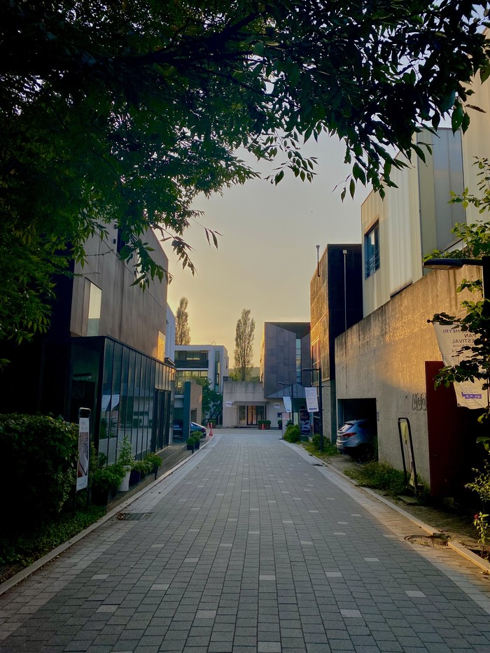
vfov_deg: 67.3
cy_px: 326
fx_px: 491
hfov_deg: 53.1
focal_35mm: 26
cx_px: 245
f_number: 1.8
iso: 32
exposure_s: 1/1287
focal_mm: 4.25
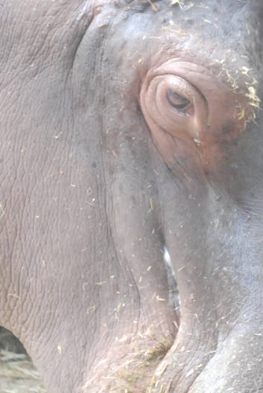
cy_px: 51
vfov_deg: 2.1
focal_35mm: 1000
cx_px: 208
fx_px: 10936
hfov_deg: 1.4
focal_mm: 220
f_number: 8
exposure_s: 1/160
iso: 1600
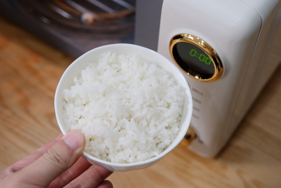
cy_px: 94
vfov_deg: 20.3
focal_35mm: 67
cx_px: 140
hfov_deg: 30.1
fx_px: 523
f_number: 4
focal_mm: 44.7
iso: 1600
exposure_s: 1/70
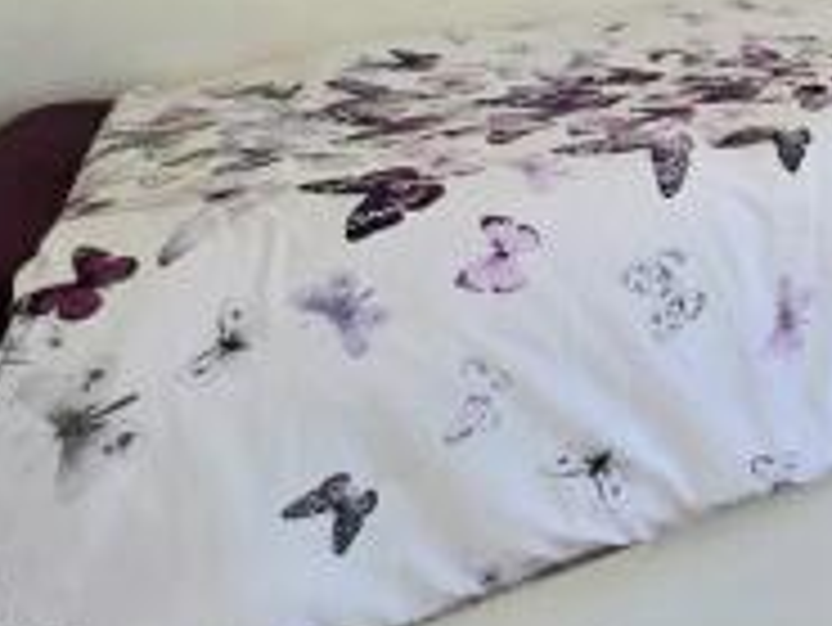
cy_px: -200
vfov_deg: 28.5
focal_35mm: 41
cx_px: 1293
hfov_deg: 27.6
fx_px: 986
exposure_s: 1/106
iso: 50
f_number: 2.2
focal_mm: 2.2
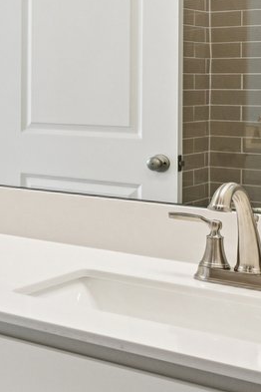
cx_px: -336
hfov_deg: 14.0
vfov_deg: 27.2
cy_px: 84
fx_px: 794
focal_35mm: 73
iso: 110
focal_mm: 14
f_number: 8
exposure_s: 1/15
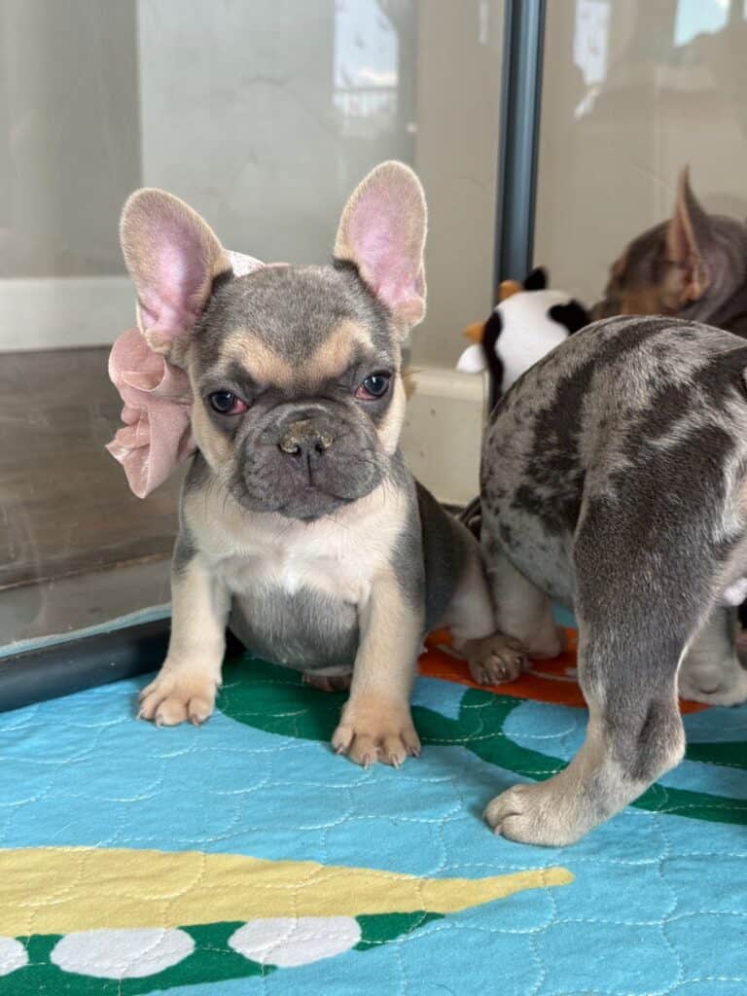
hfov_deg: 30.3
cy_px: 498
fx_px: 1381
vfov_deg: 39.7
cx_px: 374
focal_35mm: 48
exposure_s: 1/60
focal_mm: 6.76
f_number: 1.78
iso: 80
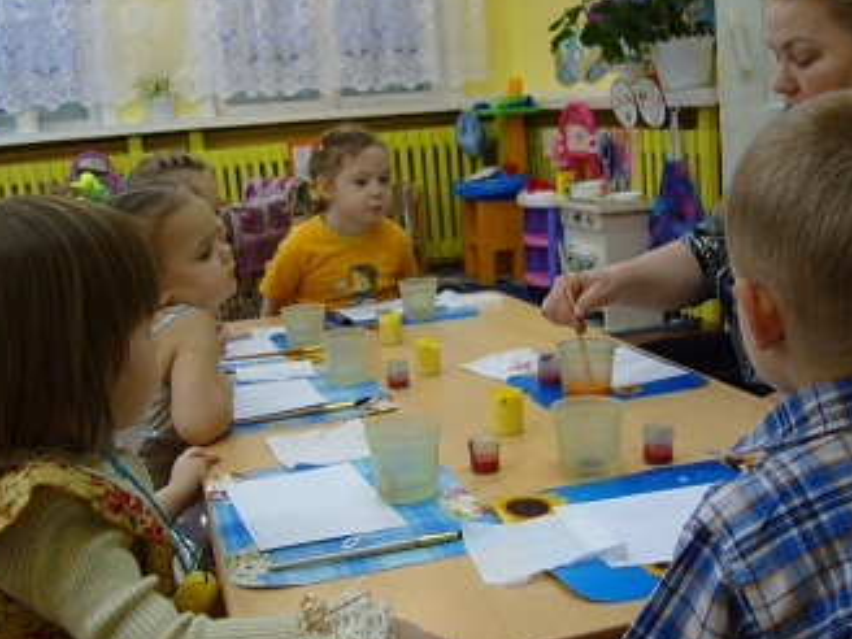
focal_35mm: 39
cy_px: 301
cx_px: 399
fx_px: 960
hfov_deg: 47.8
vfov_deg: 36.8
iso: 111
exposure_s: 1/30
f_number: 2.8
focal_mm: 7.4
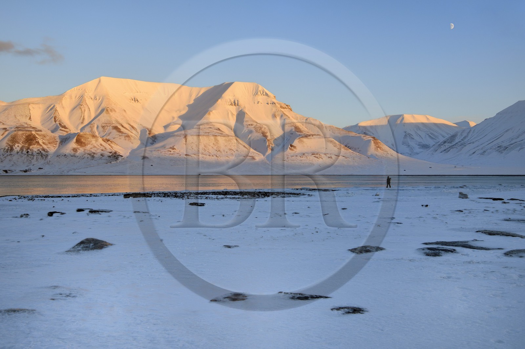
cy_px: 174
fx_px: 554
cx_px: 262
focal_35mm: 38
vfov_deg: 35.0
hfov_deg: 50.7
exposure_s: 1/125
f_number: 13
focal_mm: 38
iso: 200
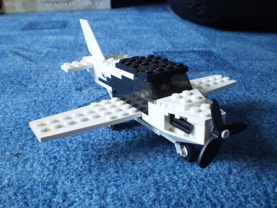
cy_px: 104
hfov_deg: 51.4
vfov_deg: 39.7
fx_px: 288
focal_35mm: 36
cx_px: 138
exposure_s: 1/30
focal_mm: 6.3
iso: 125
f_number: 3.1
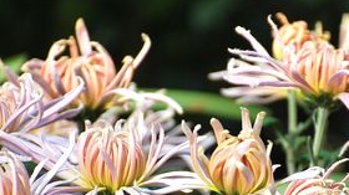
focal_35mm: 945
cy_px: 187
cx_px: 229
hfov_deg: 2.3
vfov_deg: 1.3
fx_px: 8738
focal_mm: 300
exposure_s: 1/320
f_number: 5.6
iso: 200
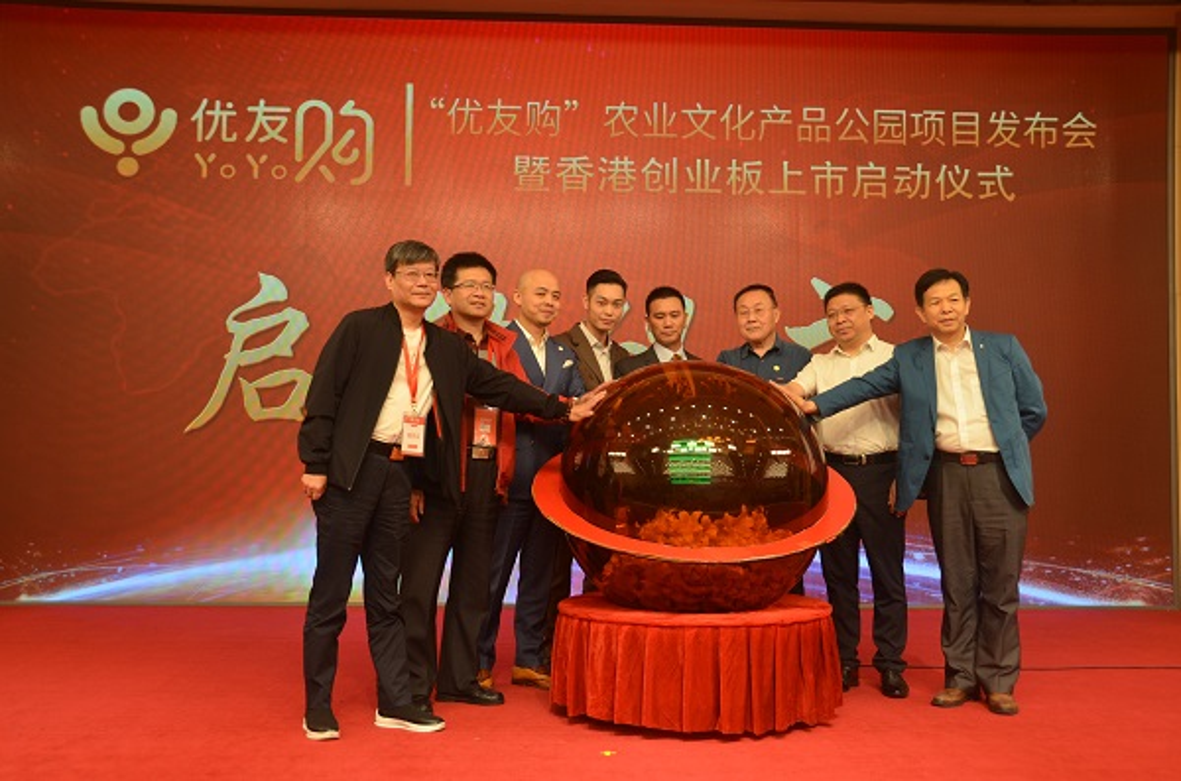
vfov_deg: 36.7
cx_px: 590
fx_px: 1178
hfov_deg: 53.2
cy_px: 390
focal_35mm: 36
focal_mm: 24
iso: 400
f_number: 5
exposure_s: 1/100
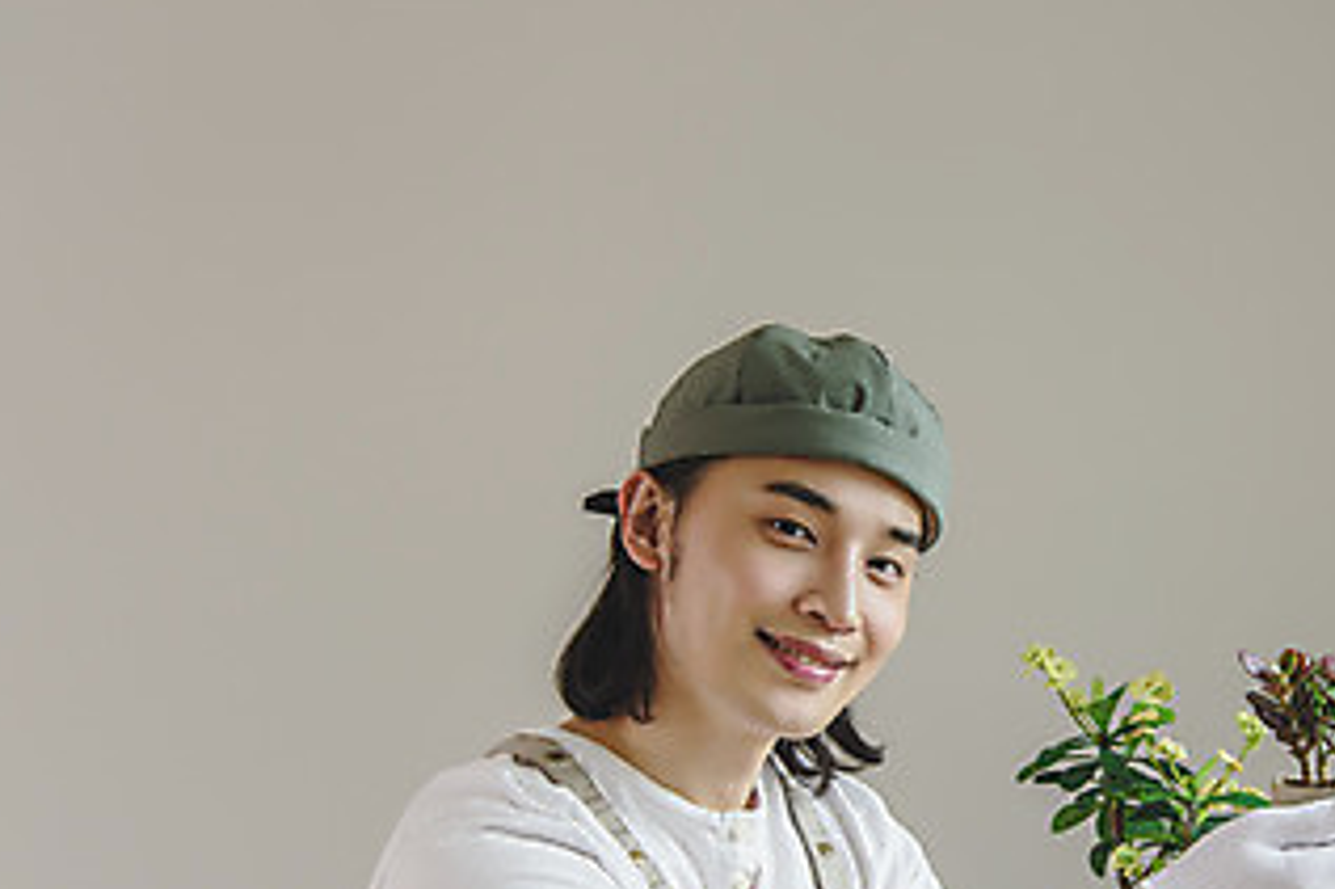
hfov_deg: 23.0
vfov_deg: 15.5
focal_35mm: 87
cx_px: 1093
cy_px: 784
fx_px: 3224
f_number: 5.6
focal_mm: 46
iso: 320
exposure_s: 1/125
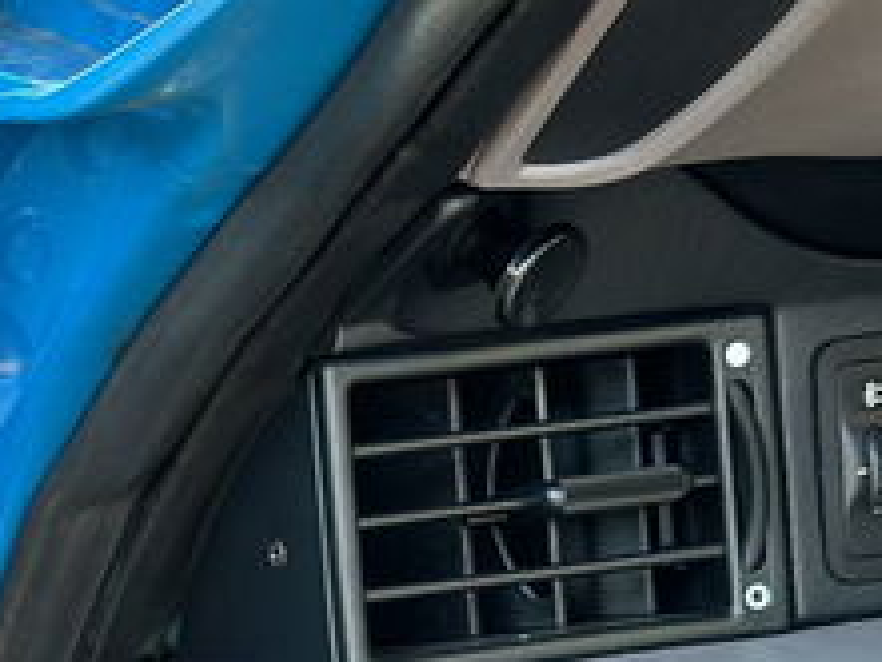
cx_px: -447
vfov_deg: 8.8
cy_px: 762
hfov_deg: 11.3
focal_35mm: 167
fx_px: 4257
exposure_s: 1/105
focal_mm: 6.86
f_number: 1.78
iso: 125
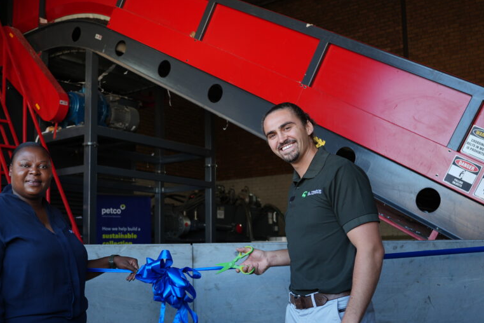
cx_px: 184
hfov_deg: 44.4
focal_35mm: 44
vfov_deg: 30.5
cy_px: 215
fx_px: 588
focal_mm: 21.7
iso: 80
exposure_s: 1/100
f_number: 2.8
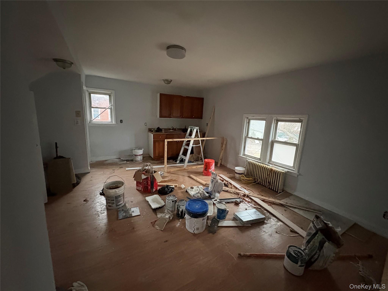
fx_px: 157
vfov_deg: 85.7
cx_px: 194
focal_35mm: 14
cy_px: 146
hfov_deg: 102.1
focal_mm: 2.22
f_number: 2.2
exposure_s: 1/30
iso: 1600
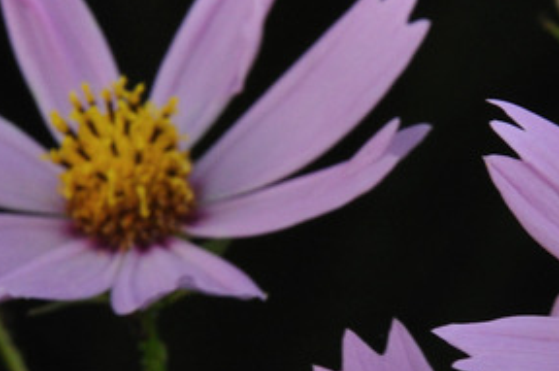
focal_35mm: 560
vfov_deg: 2.4
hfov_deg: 3.7
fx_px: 8678
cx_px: 470
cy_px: 326
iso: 640
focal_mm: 105
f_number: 16
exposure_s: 1/30
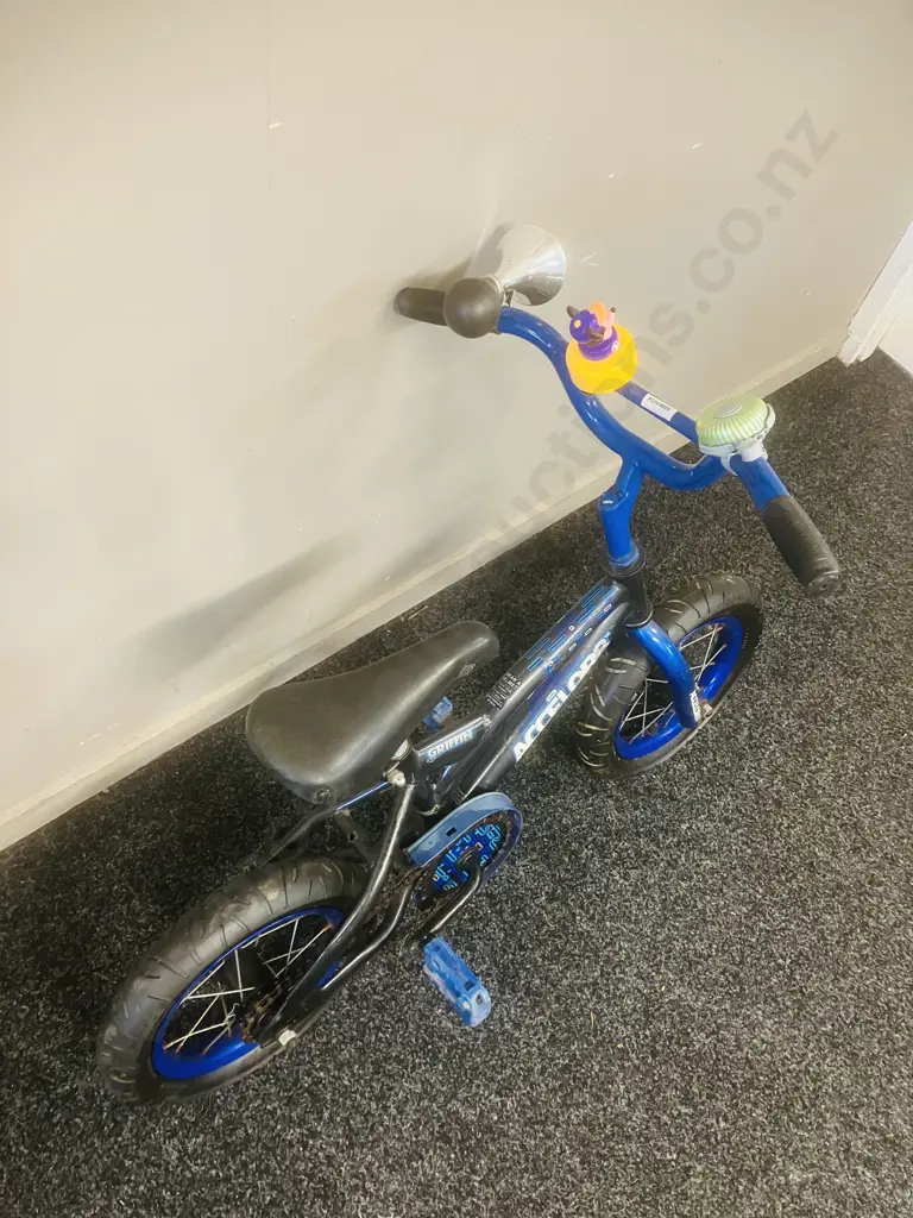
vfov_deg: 63.4
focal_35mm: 28
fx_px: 985
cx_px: 456
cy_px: 609
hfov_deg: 49.7
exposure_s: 1/33
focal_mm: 3.99
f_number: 1.8
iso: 320
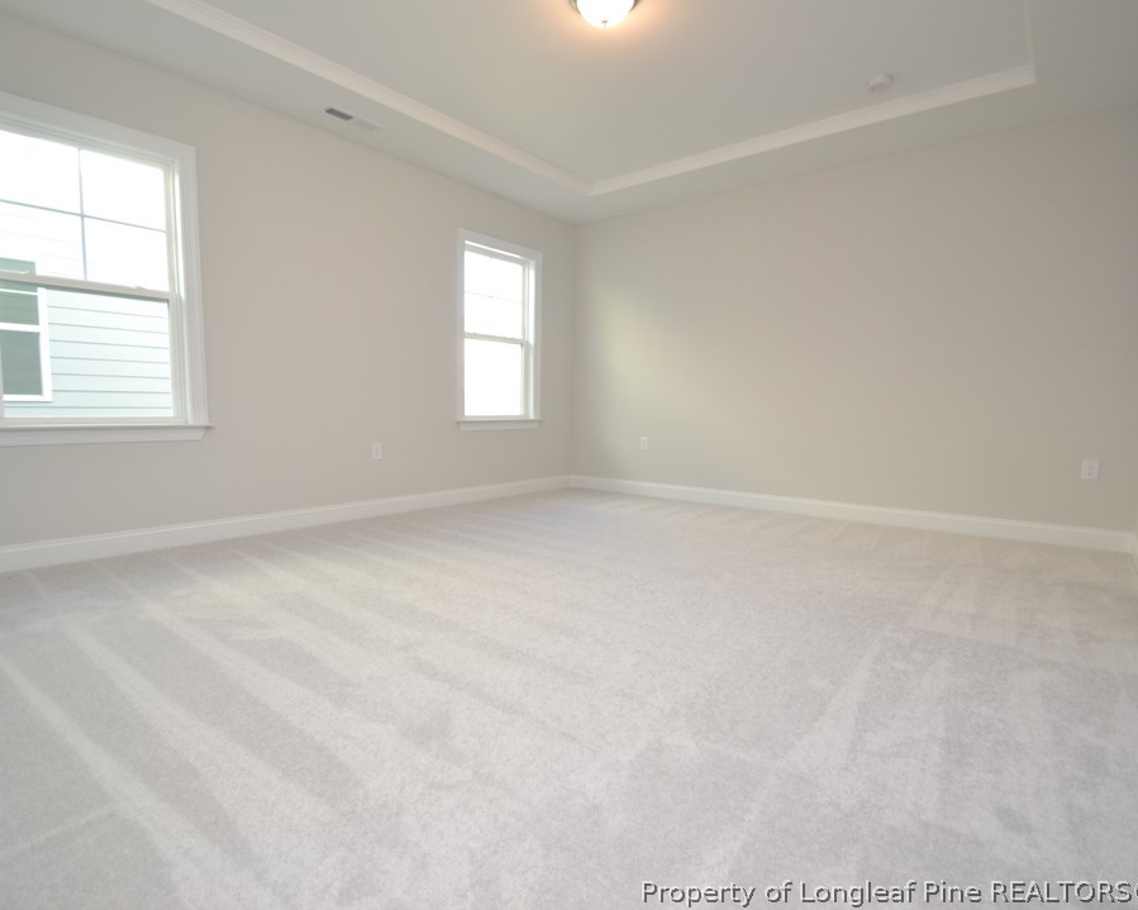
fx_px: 573
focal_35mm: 17
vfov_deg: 77.0
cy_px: 453
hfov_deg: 89.6
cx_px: 551
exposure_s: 1/60
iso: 400
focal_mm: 10
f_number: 4
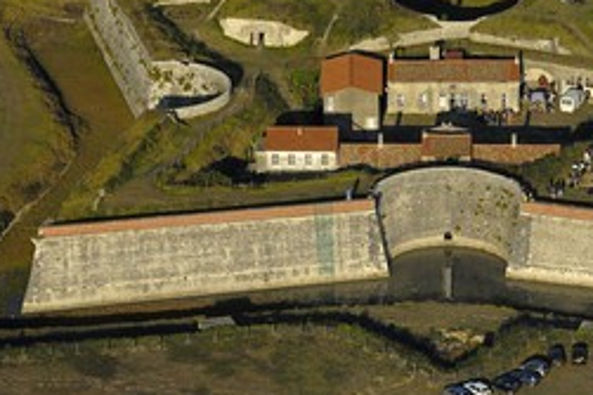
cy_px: 154
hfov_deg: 7.5
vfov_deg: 5.0
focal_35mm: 276
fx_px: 4543
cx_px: 444
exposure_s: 1/1250
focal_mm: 110
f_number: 5
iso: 100
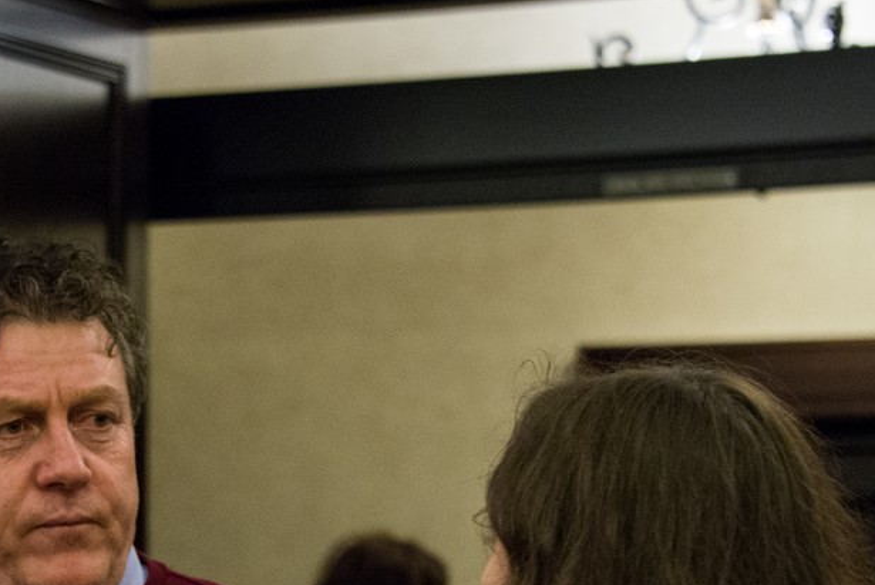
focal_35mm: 168
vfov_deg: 8.1
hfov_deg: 12.2
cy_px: 565
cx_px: 143
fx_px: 4086
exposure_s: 1/60
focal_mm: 72
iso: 2000
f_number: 5
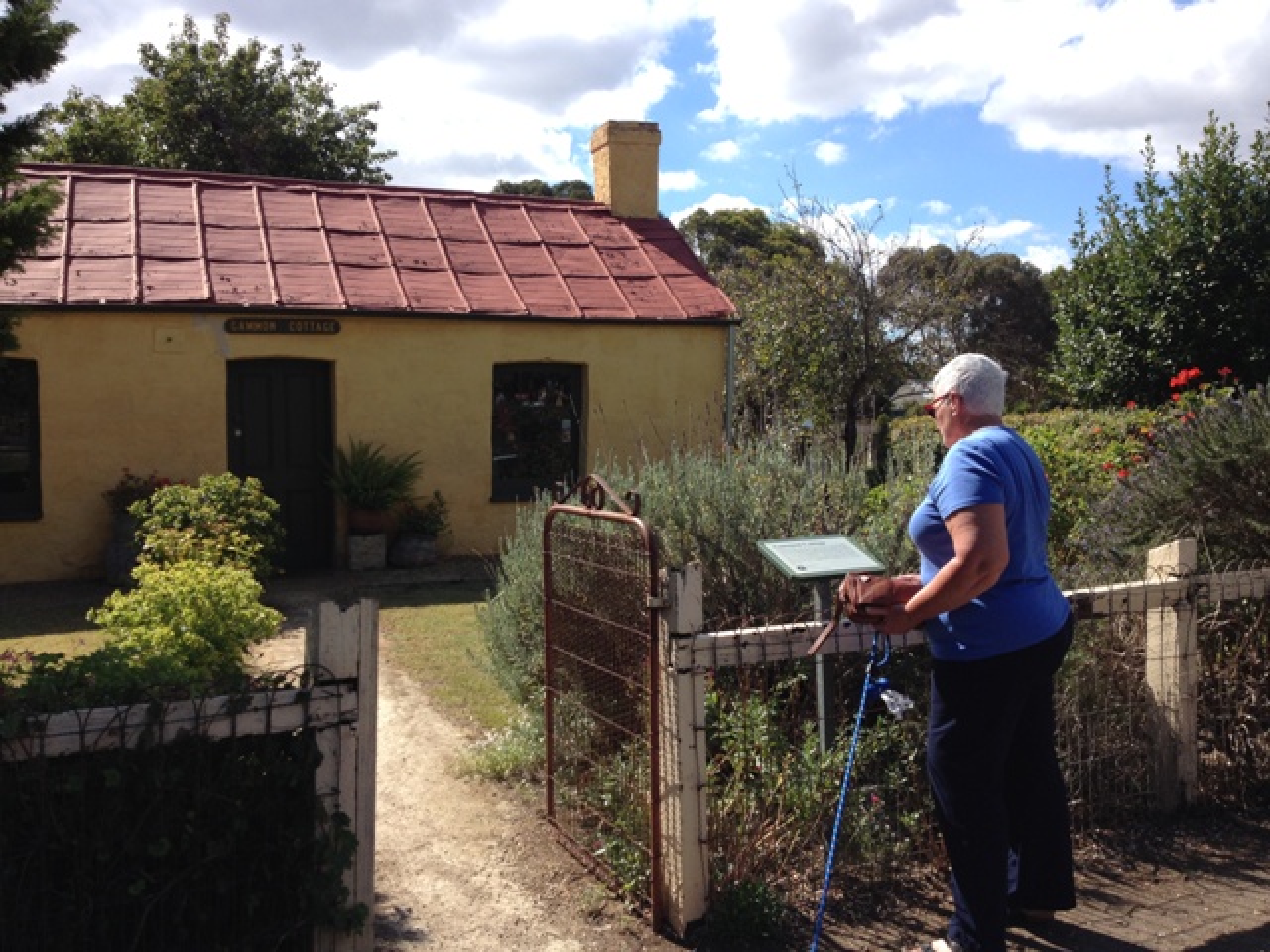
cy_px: 476
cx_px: 635
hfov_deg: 52.6
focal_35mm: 35
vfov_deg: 40.7
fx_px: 1284
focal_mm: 4.28
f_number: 2.4
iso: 50
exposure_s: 1/1255
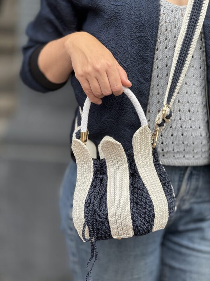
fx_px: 971
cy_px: 140
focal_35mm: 120
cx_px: 105
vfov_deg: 16.4
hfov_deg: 12.3
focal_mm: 15.66
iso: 50
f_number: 2.8
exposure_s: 1/188
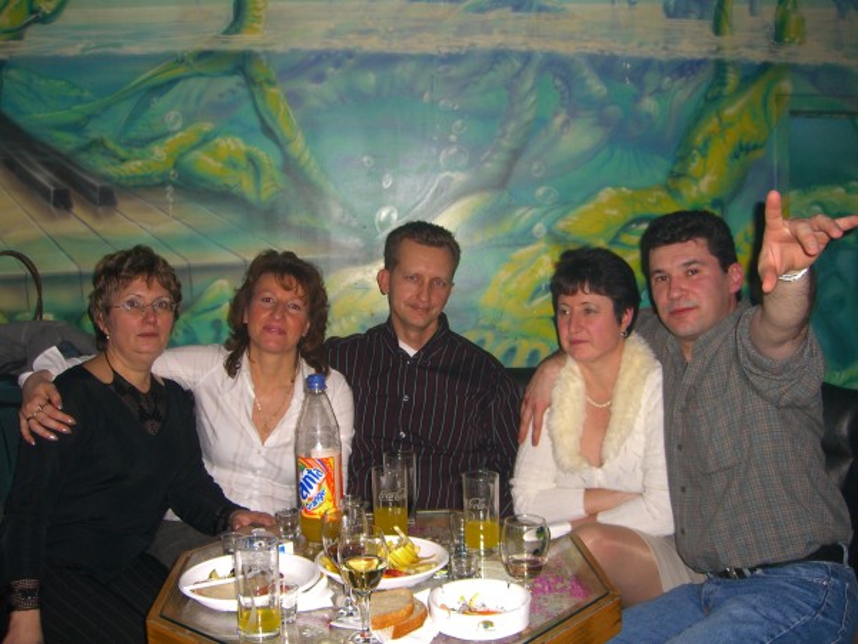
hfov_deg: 49.0
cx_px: 429
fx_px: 942
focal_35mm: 38
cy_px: 322
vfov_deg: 37.7
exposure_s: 1/60
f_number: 2.8
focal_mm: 7.9
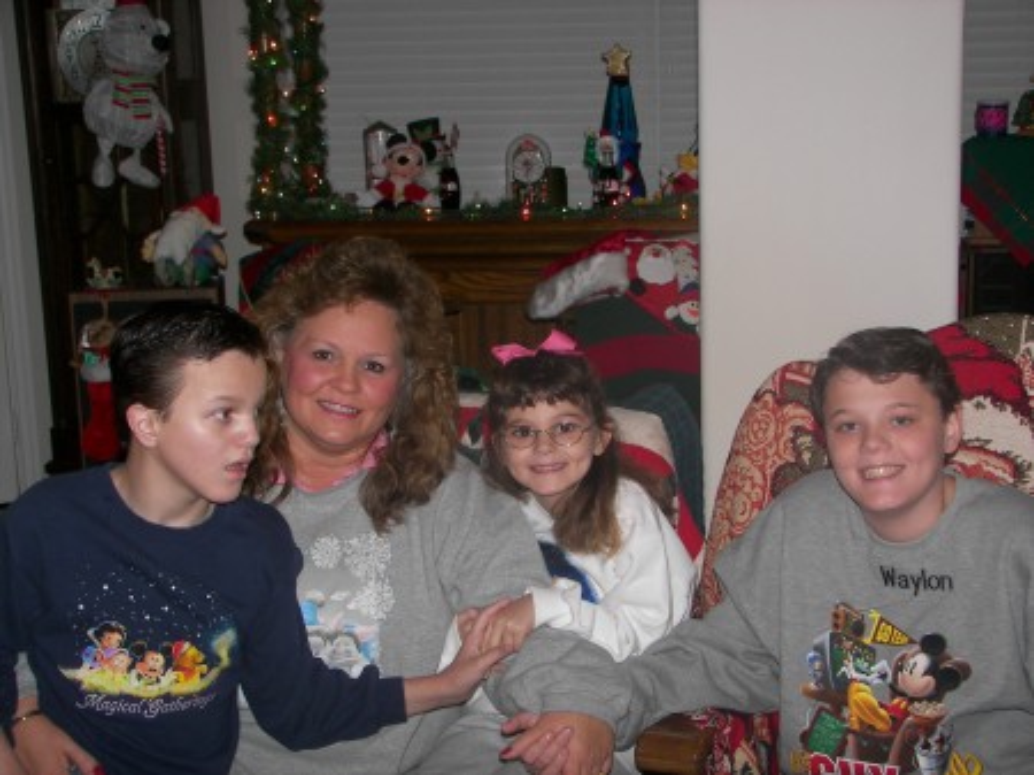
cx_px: 517
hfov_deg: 31.7
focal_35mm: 61
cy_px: 388
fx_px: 1821
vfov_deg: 24.0
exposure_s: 1/30
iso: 50
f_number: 2.8
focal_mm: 10.1
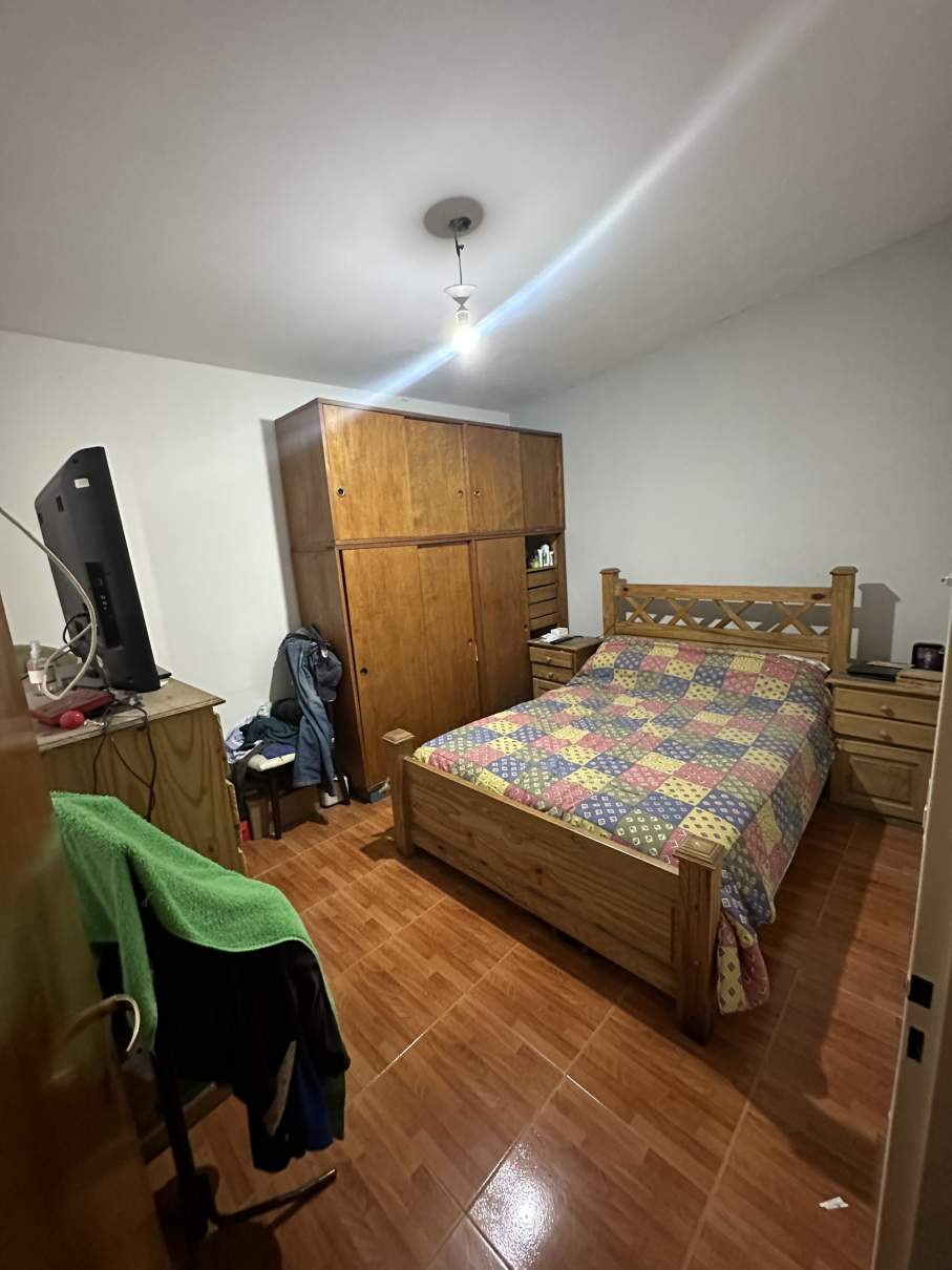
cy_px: 635
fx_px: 514
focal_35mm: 14
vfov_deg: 102.1
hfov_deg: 85.7
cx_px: 476
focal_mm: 2.22
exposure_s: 1/34
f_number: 2.2
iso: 1000
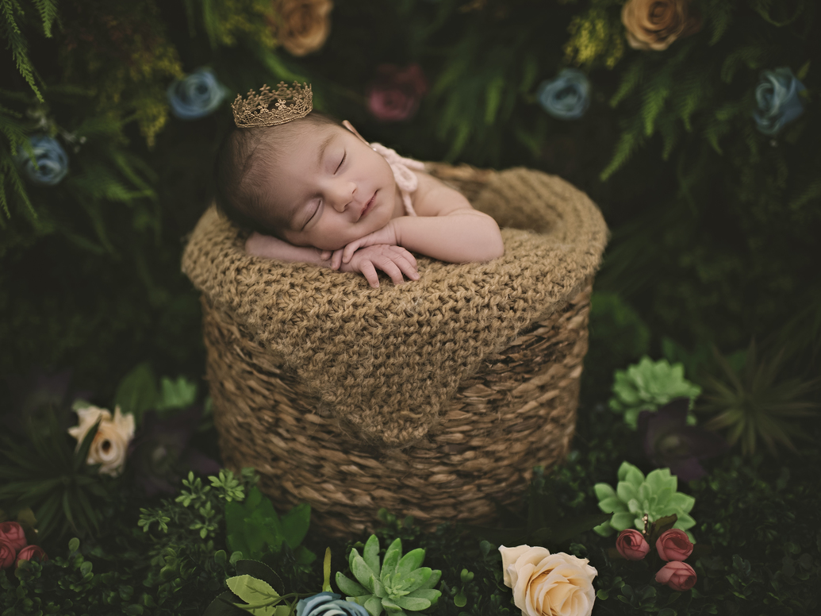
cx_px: 361
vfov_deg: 36.8
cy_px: 306
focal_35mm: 39
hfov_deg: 47.8
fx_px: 925
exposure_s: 1/125
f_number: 1.6
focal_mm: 35
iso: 200
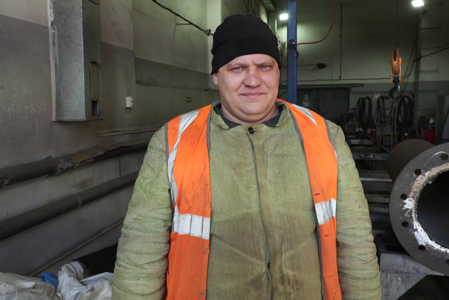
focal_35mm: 34
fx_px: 424
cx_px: 235
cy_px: 141
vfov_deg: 38.9
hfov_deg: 55.8
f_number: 9
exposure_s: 1/400
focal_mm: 32
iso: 2500
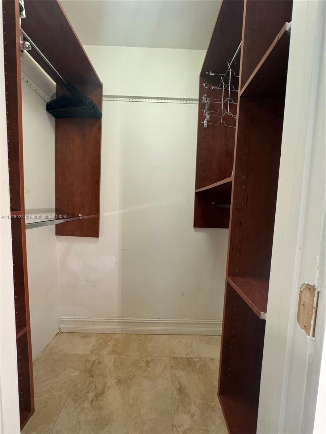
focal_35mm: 14
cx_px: 163
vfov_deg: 102.1
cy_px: 217
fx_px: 176
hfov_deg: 85.7
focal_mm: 2.22
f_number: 2.2
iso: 400
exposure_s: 1/60
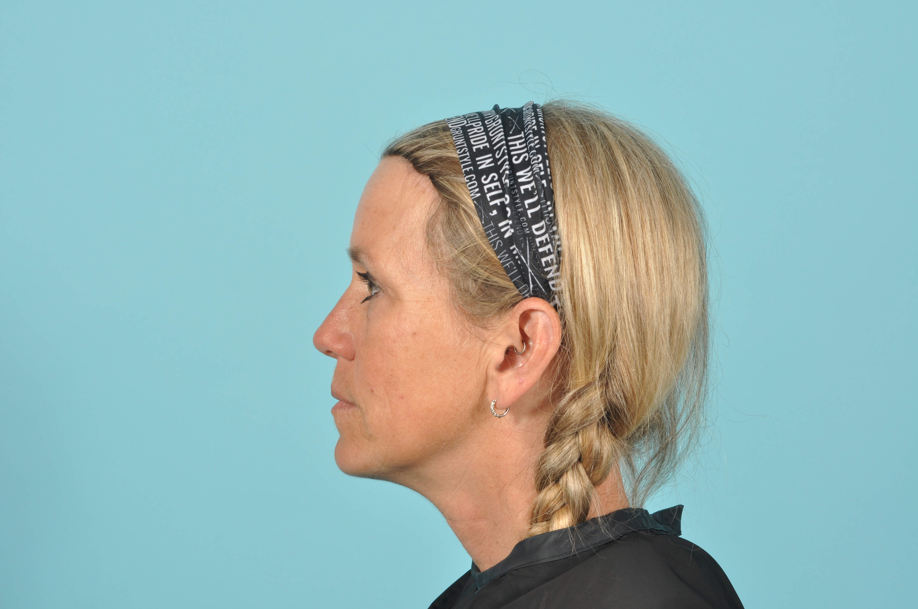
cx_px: 459
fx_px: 2292
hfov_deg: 22.6
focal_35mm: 90
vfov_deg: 15.2
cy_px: 304
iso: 200
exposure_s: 1/125
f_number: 11
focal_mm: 60
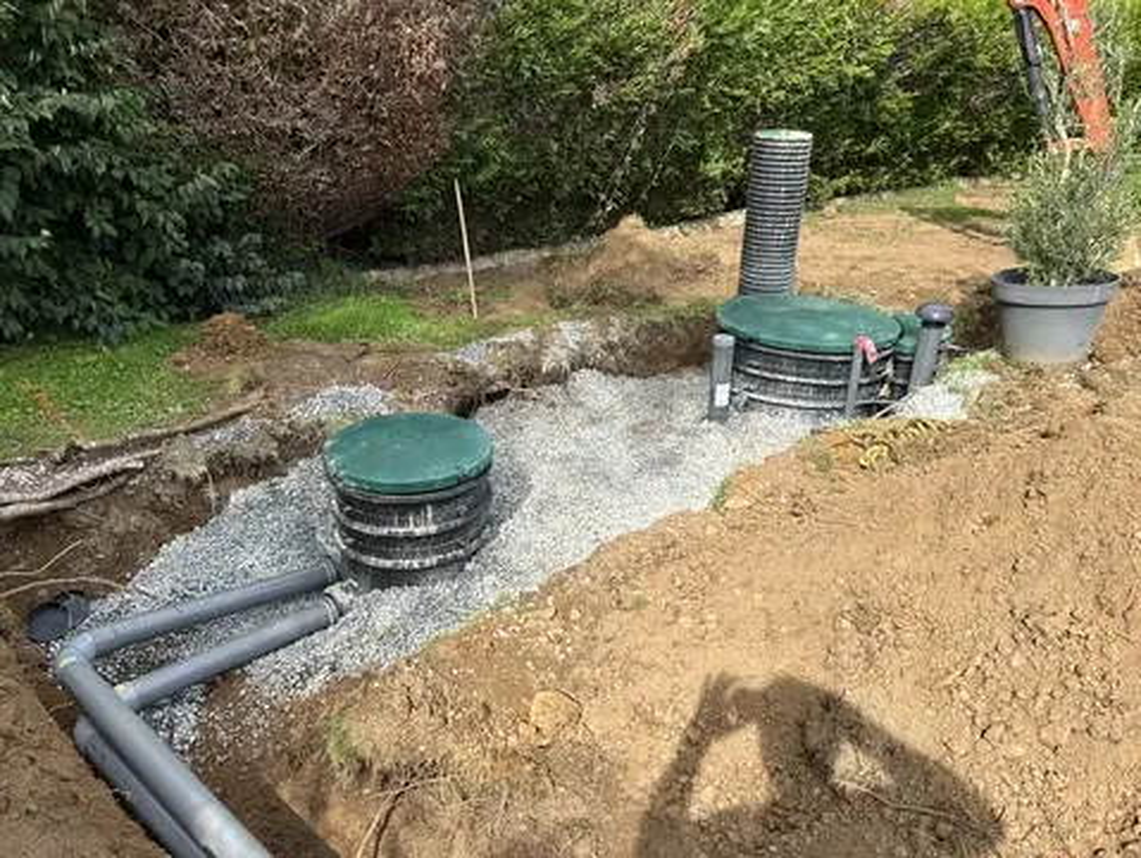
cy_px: 429
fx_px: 858
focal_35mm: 26
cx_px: 570
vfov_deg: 53.1
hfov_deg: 67.3
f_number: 1.5
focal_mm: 5.7
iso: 50
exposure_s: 1/1621
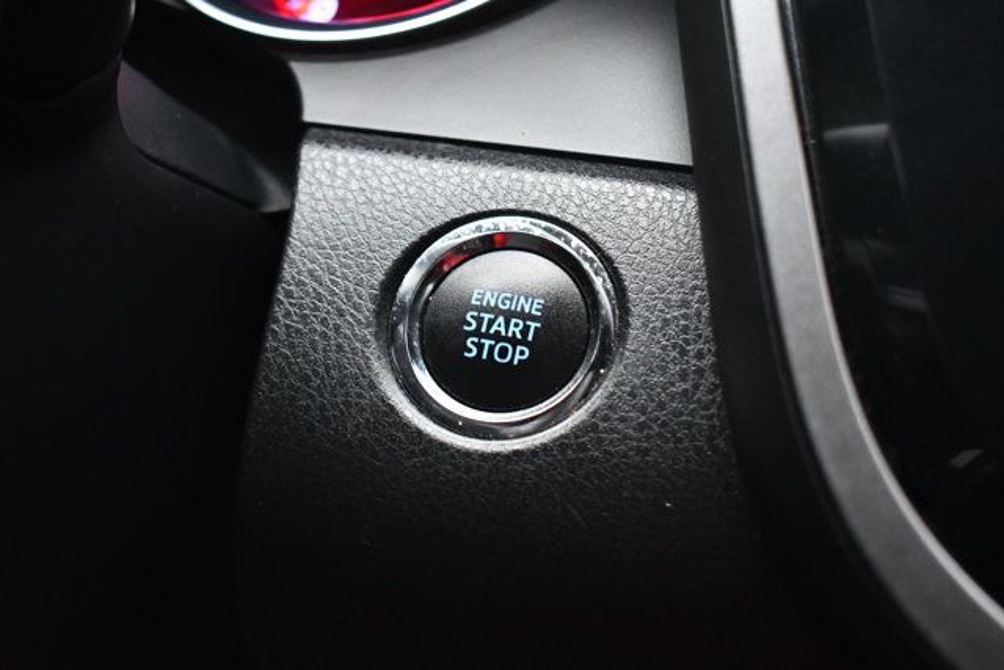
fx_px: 1506
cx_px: 502
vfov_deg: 25.1
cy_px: 335
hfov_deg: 36.9
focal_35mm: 54
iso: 5000
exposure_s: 1/60
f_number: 4.8
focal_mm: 36
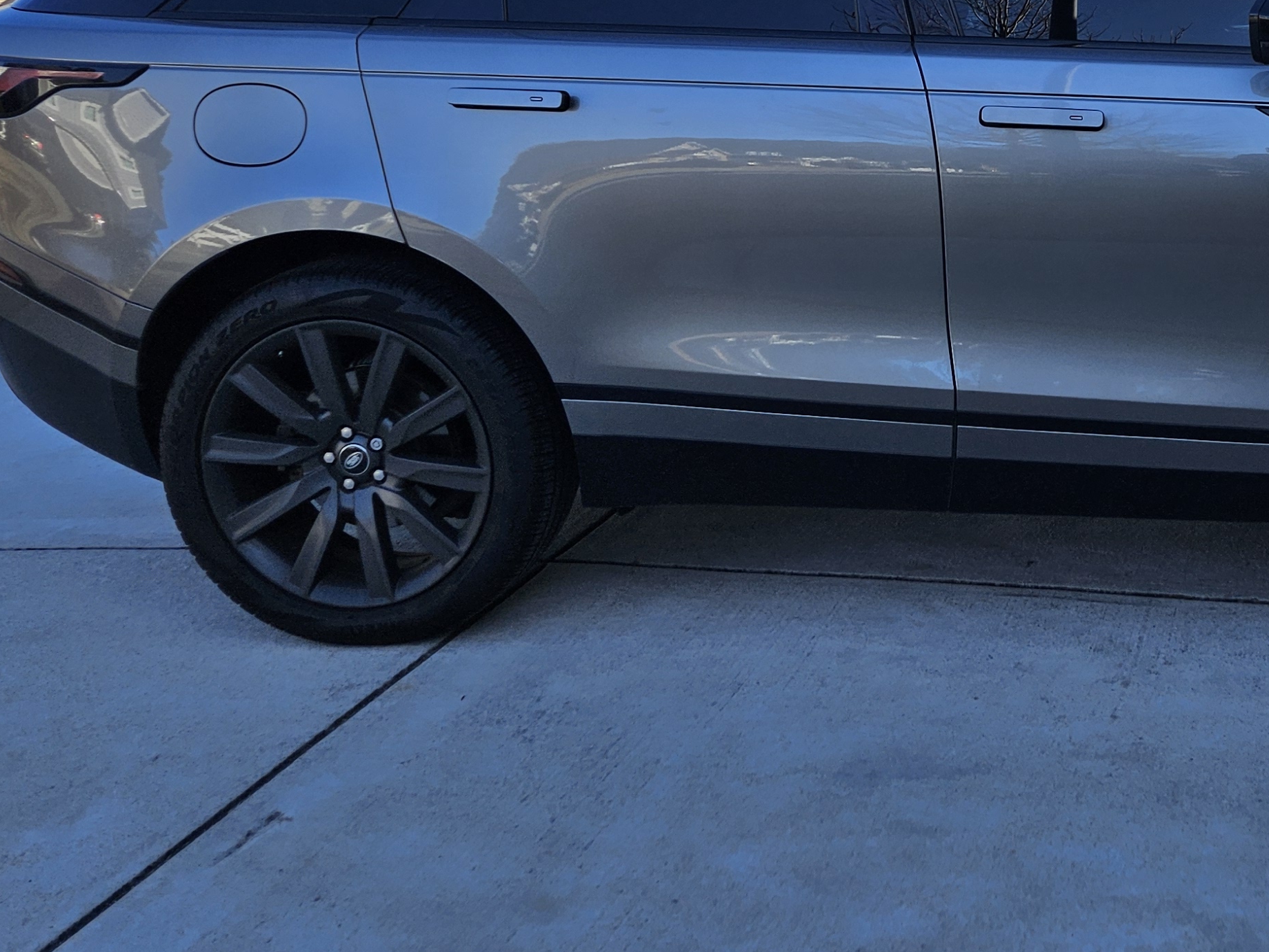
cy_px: 137
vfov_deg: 28.2
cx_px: 1155
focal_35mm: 50
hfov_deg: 35.8
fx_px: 1833
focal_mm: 5.4
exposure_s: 1/876
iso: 25
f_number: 1.8
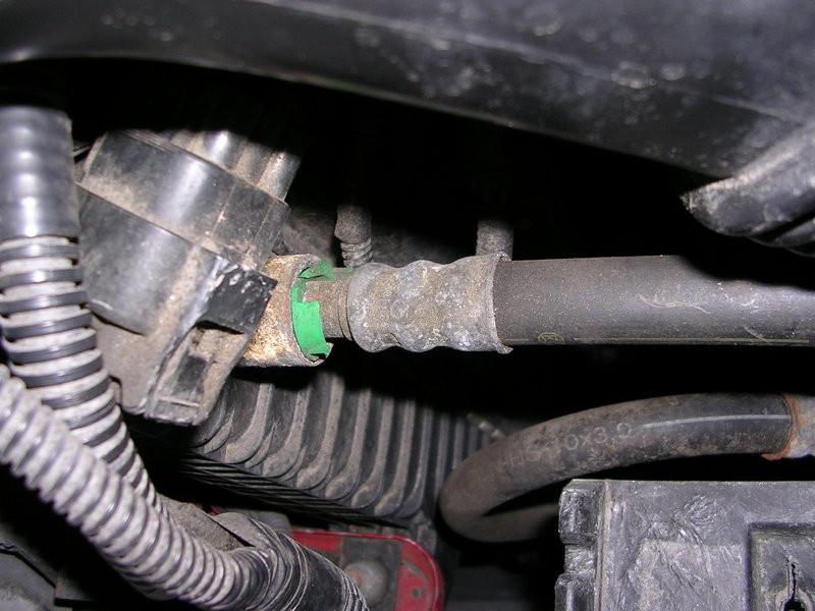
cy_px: 306
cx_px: 408
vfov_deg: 37.7
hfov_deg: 49.0
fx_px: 895
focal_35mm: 38
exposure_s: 1/60.1
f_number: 2.8
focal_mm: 5.8
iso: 50
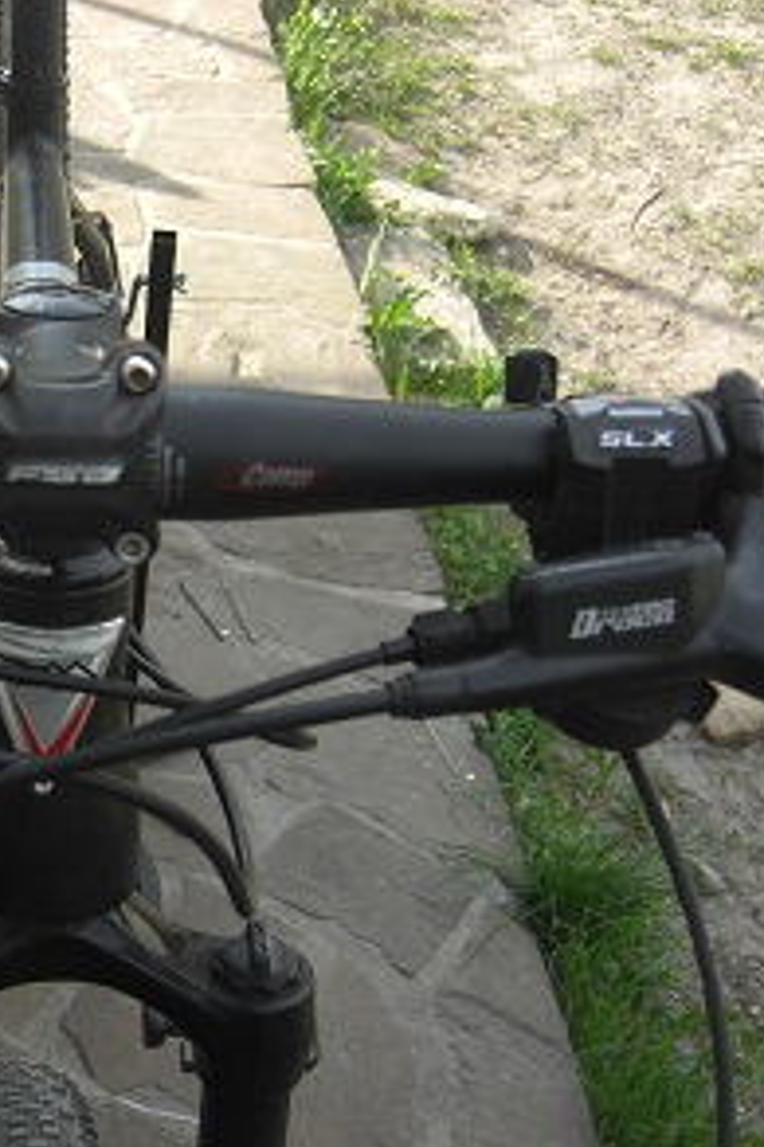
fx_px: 1721
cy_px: 575
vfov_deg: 36.9
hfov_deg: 24.0
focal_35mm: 54
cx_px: 4
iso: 80
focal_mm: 7.9
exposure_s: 1/320
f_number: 2.8
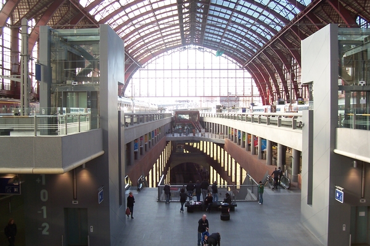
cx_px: 185
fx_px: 349
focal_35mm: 34
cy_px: 123
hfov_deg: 55.8
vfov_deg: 38.9
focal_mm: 5.6
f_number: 2.7
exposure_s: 1/90
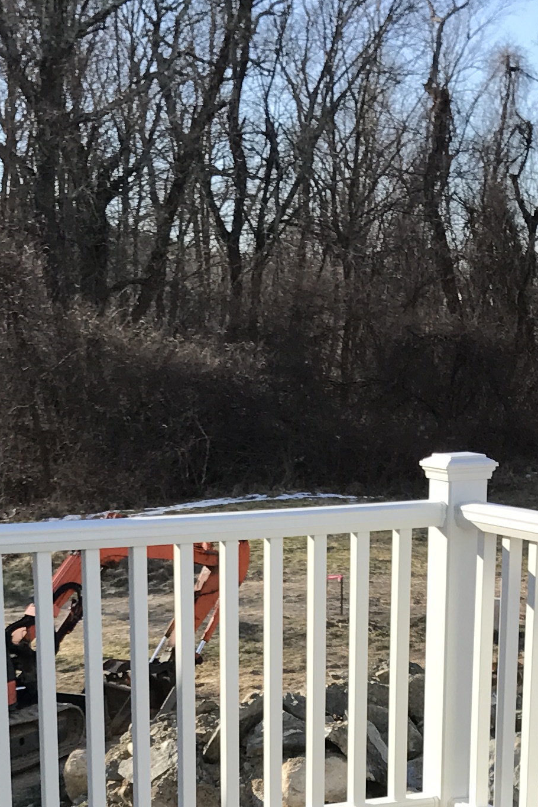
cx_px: 228
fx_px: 1928
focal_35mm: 86
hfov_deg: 15.9
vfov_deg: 22.3
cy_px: 887
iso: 20
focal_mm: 3.99
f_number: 1.8
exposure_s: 1/1126
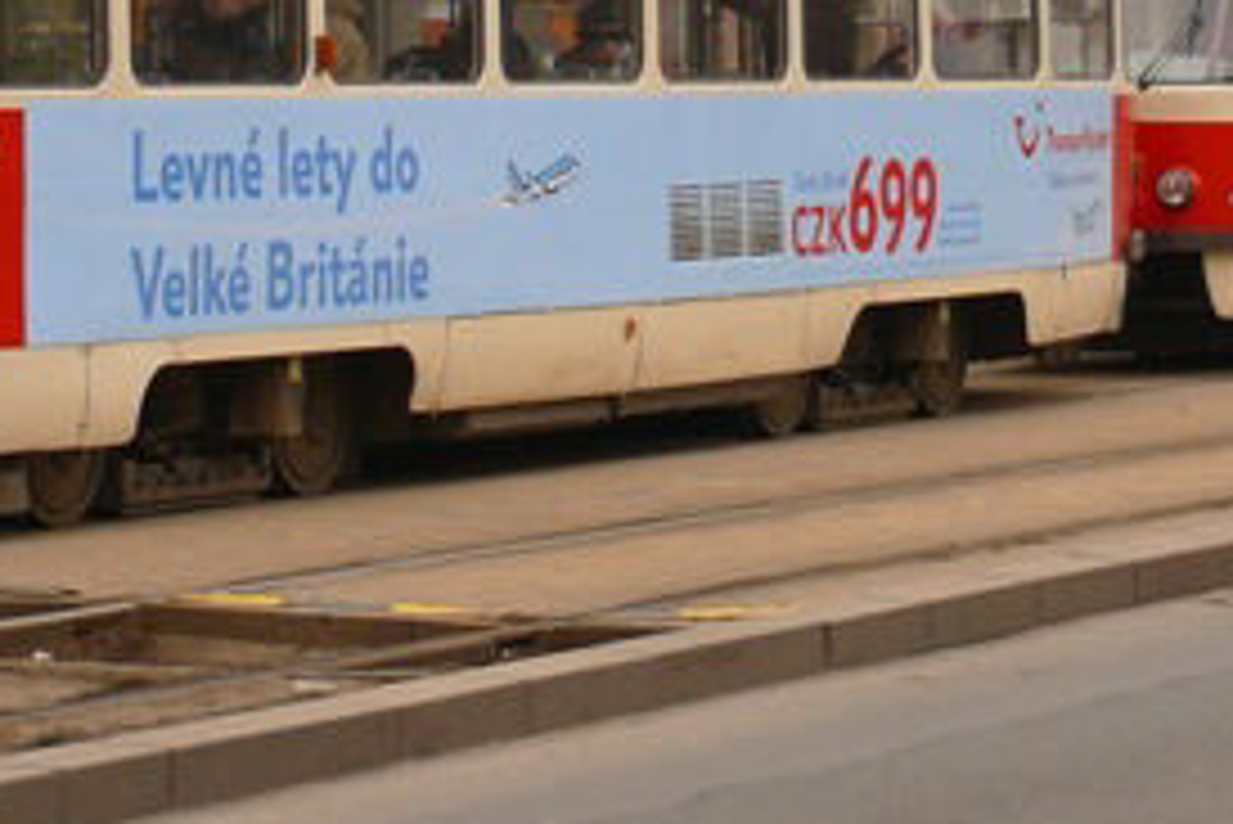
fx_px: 5825
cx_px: 482
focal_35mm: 170
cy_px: 9
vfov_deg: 8.0
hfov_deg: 12.1
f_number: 3.2
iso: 100
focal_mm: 11.9
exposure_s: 1/125
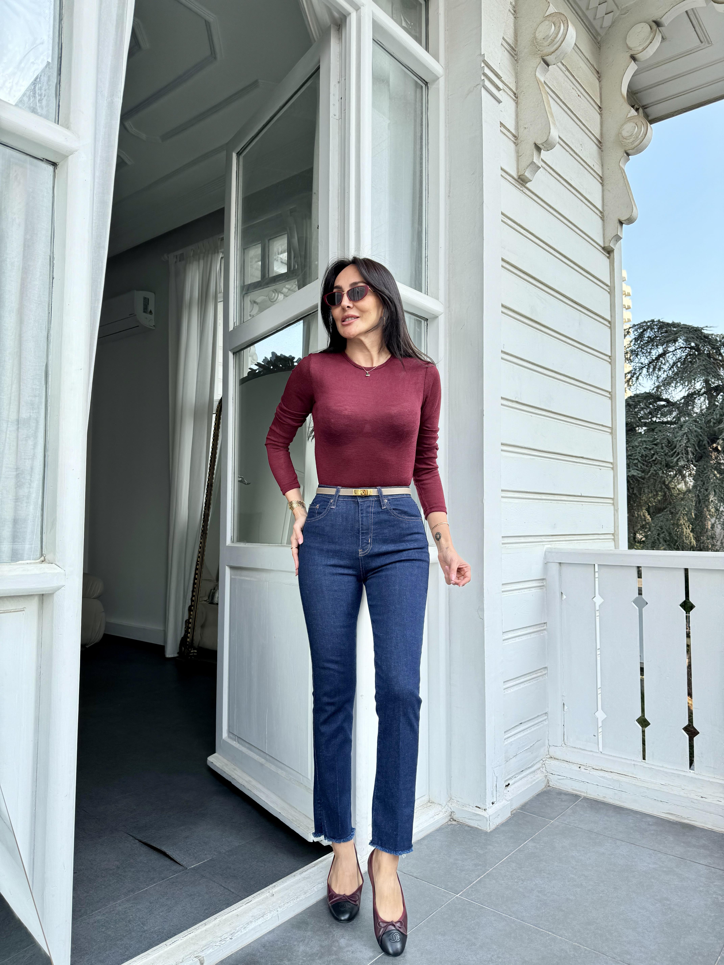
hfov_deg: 56.8
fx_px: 669
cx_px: 362
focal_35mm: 24
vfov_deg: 71.6
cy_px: 482
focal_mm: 6.76
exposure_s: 1/680
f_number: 1.8
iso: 80
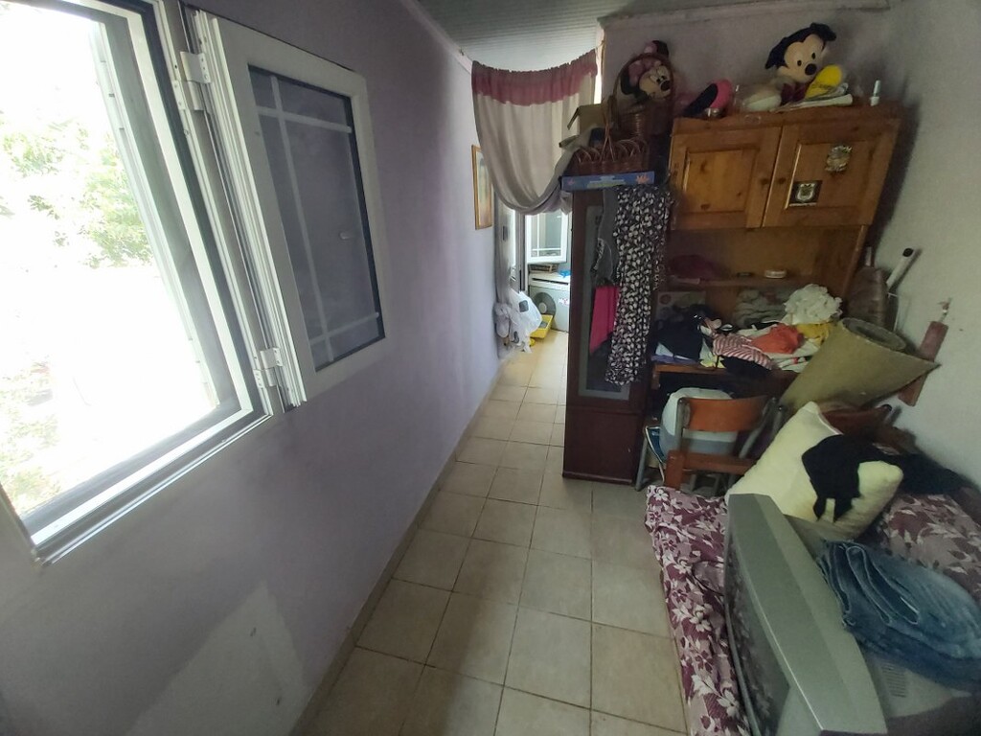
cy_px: 368
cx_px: 490
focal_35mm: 12
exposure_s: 1/33
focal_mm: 1.42
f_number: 2.2
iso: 250
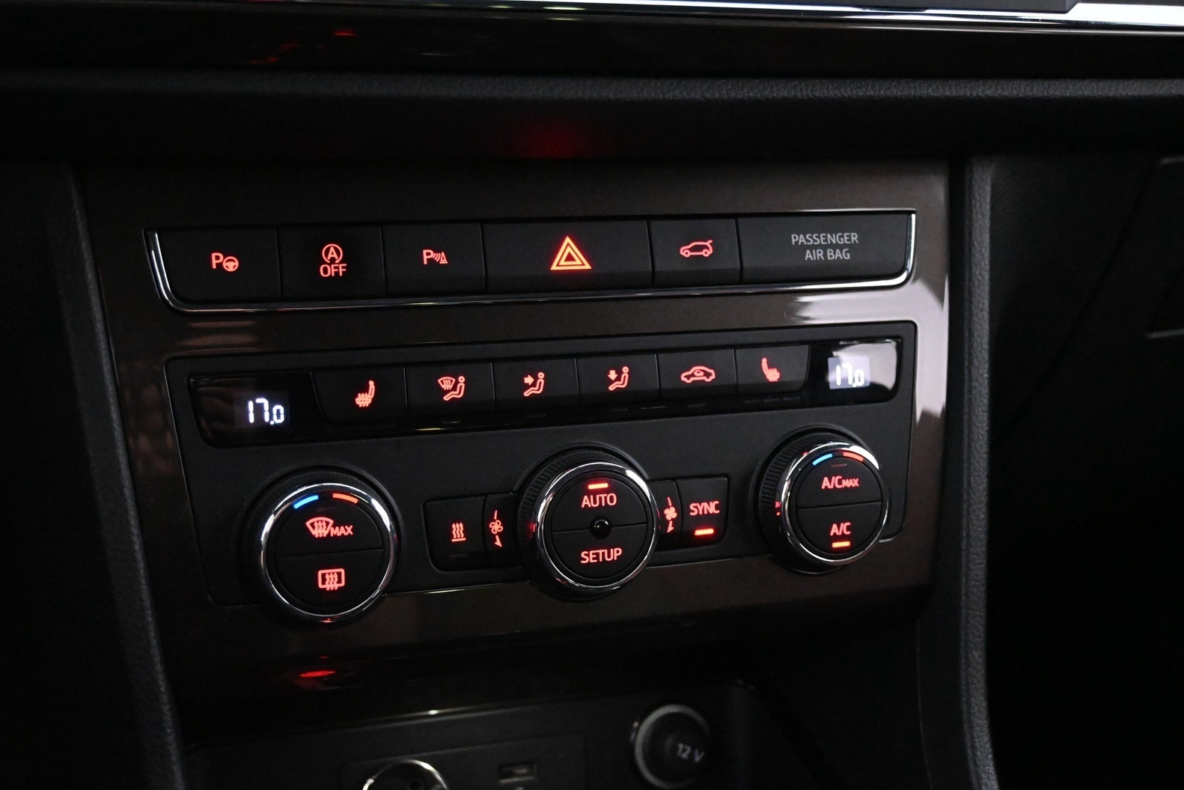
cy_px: 399
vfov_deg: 31.2
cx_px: 588
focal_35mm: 43
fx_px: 1414
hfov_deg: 45.4
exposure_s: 1/50
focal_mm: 28
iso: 11400
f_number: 4.5
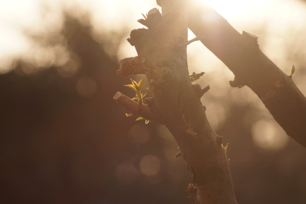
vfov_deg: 9.1
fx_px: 1275
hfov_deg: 13.7
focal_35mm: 150
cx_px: 153
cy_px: 102
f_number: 4.5
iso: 100
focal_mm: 100
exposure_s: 1/400
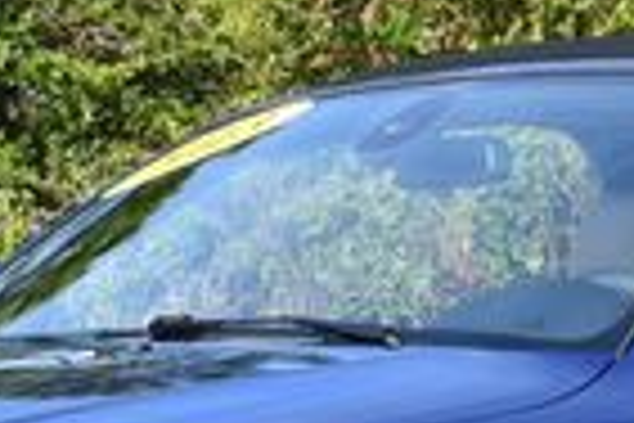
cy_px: 387
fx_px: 5124
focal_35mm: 291
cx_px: 472
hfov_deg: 7.1
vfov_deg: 4.7
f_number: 8
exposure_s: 1/250
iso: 180
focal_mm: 32
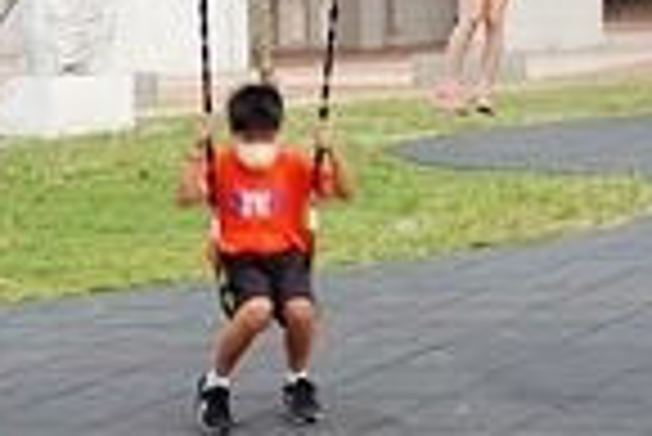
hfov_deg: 14.9
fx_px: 2357
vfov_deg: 10.1
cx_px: 908
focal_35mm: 130
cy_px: -276
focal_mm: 10.83
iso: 125
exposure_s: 1/50
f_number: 3.2
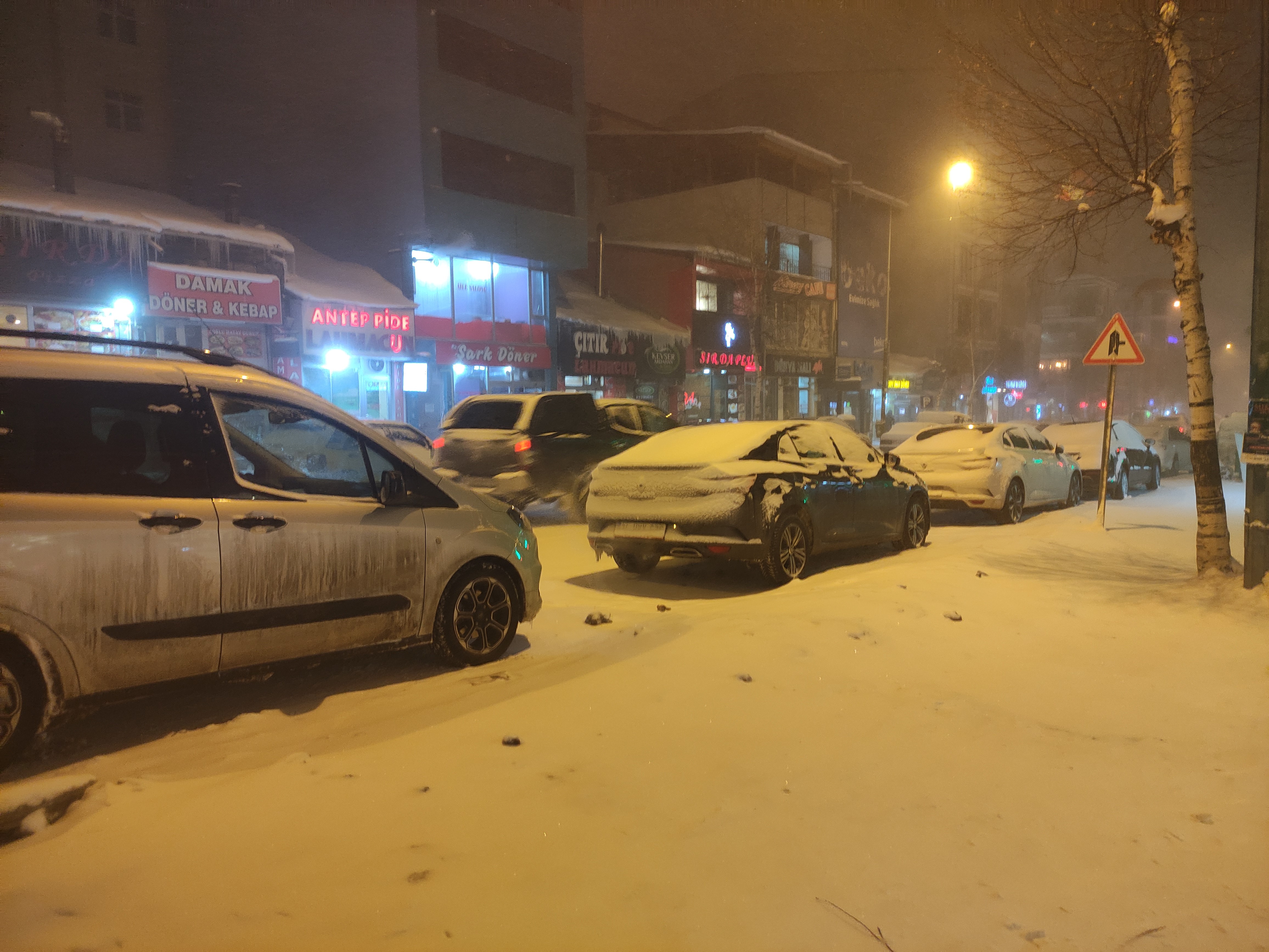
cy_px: 476
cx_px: 634
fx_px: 917
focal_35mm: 25
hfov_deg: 69.4
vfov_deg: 54.9
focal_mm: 5.43
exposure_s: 1/33
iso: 631
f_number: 1.89
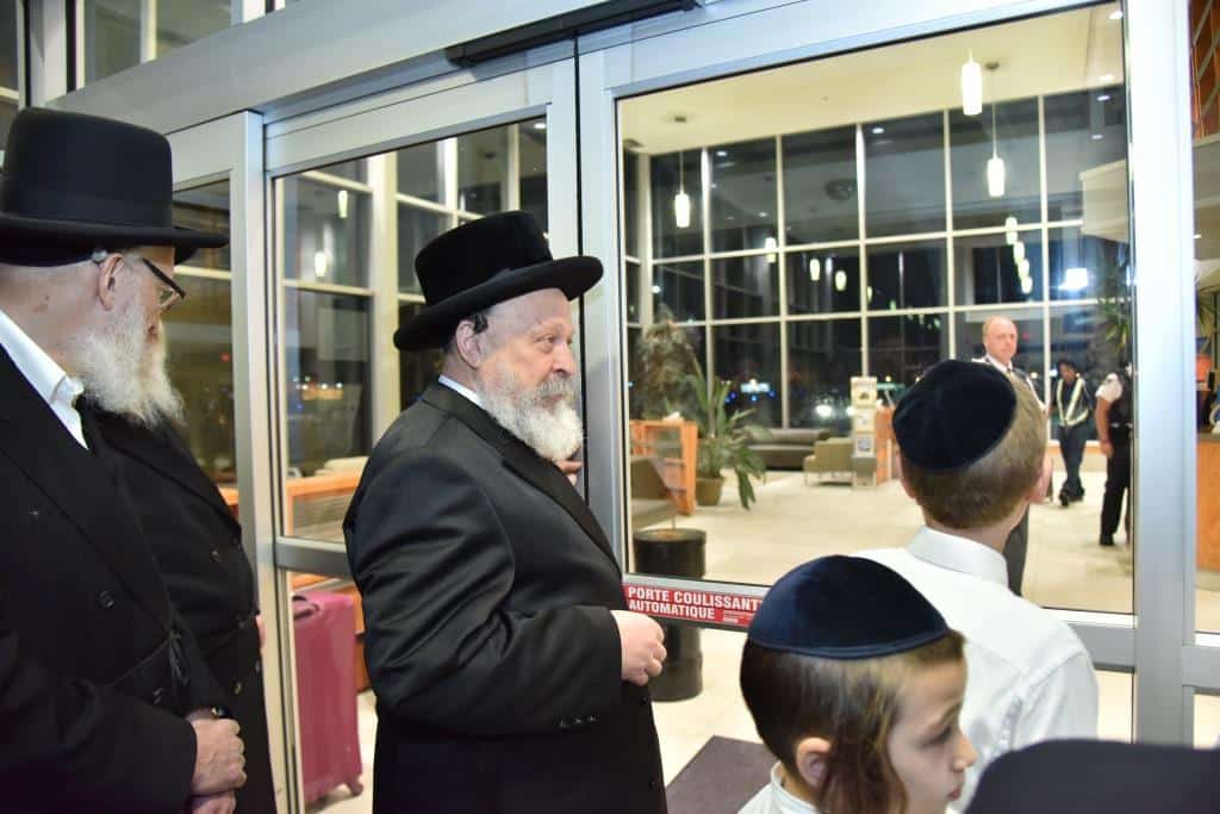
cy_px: 407
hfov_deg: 73.7
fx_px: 813
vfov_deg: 53.1
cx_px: 610
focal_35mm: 24
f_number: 4
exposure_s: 1/100
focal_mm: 24
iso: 2200
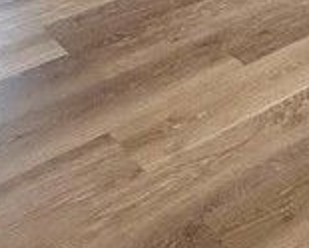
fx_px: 823
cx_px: 391
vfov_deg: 12.0
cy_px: -418
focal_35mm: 90
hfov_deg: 19.7
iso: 64
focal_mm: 2.22
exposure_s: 1/554
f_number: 2.2
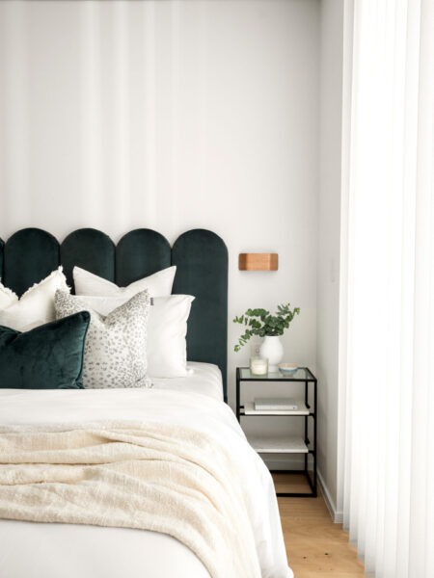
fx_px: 485
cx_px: 217
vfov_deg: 61.7
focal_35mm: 29
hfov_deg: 48.2
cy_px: 289
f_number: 10
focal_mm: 36.2
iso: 320
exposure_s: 1/20
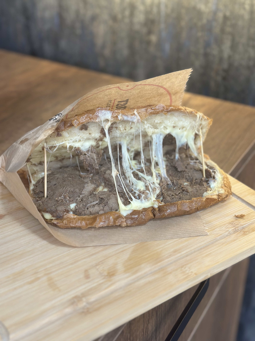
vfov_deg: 39.7
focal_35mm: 48
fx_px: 471
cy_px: 170
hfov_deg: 30.3
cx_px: 128
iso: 160
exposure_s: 1/50
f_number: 1.78
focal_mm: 6.86
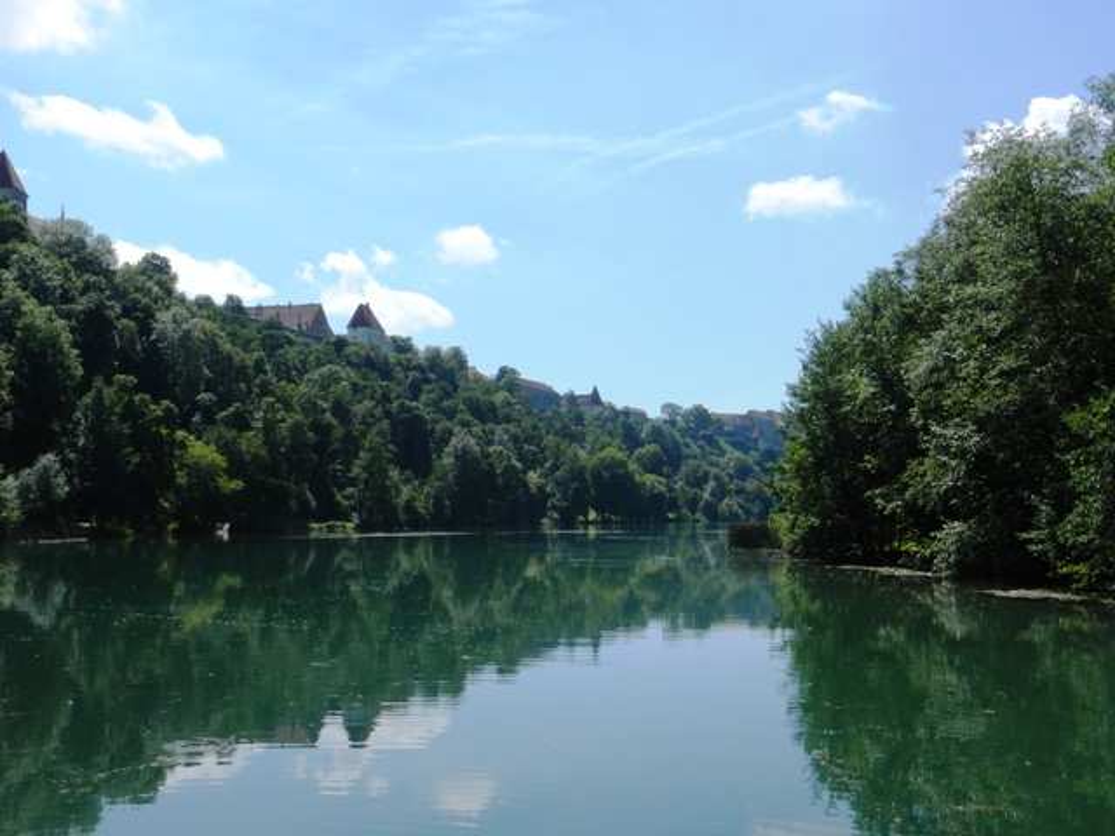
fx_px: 1224
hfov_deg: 49.0
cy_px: 418
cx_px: 558
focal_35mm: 38
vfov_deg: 37.7
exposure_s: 1/1600
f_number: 4
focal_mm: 6.9
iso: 160
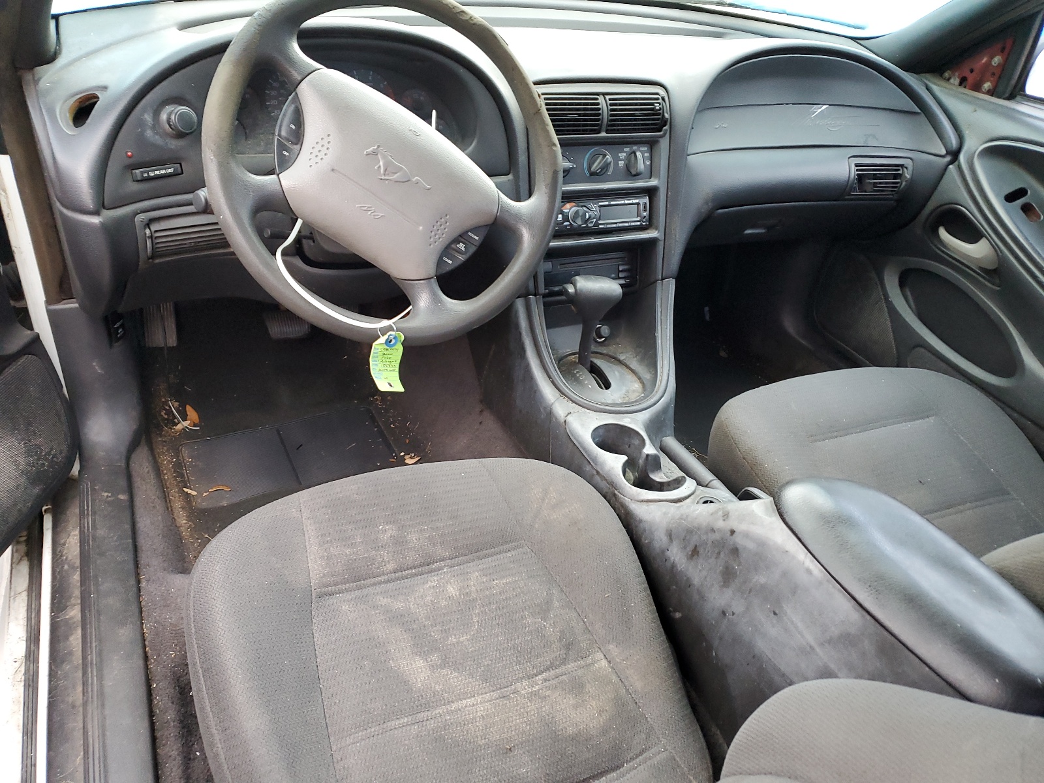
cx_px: 522
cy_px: 392
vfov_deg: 53.1
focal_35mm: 26
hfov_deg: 67.3
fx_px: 784
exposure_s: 1/60.2
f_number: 1.5
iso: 187
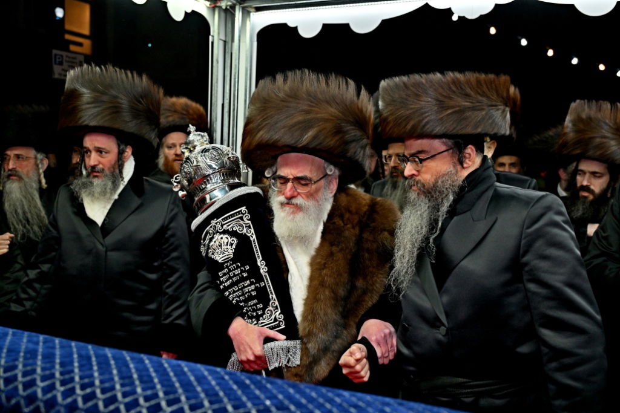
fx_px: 637
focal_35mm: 37
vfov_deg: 36.0
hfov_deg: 51.9
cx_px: 310
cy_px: 206
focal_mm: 37
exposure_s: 1/200
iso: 500
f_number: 4
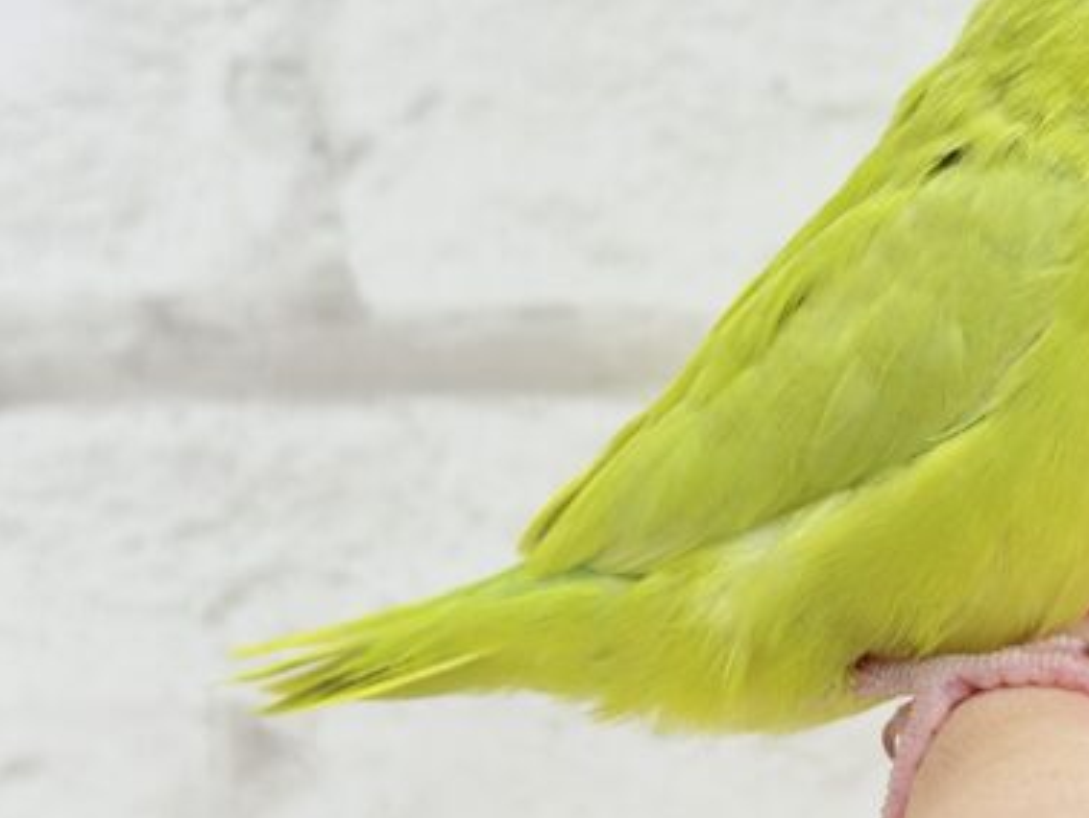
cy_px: 274
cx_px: 916
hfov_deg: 21.9
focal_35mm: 88
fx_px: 2770
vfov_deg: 16.8
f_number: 1.6
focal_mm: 5.96
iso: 40
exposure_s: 1/60
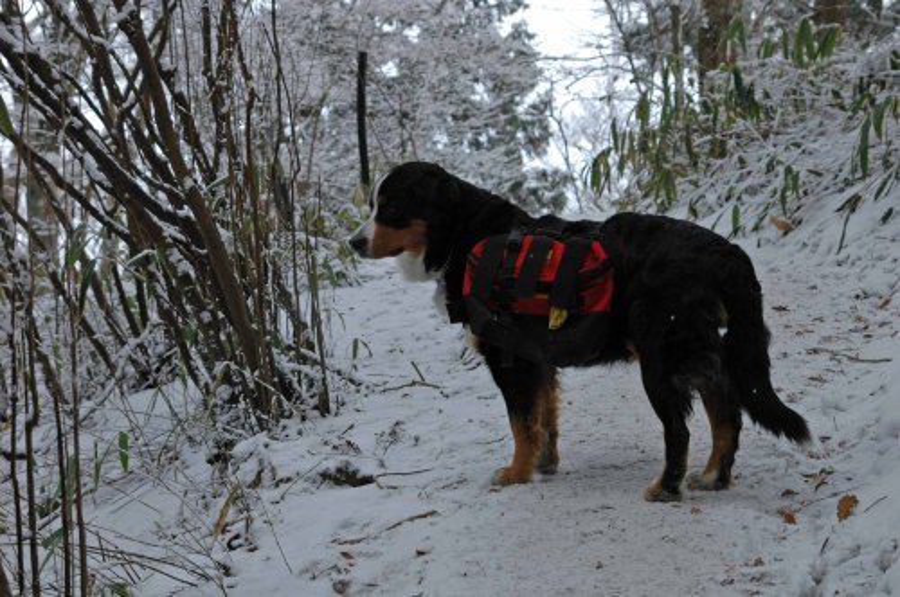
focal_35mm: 105
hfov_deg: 19.5
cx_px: 450
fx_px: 2622
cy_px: 298
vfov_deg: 13.0
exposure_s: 1/160
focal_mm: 70
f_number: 6.3
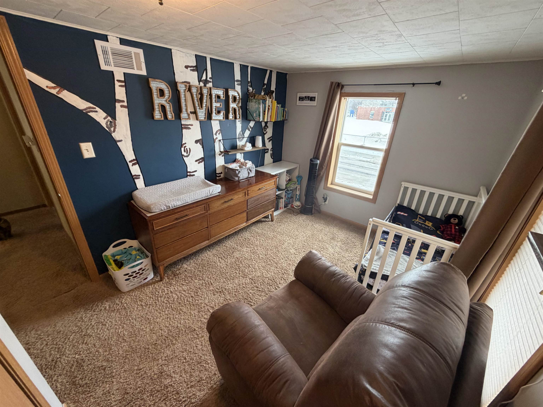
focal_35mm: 14
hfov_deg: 102.1
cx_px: 272
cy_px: 204
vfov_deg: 85.7
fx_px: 220
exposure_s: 1/60
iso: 200
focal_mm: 2.22
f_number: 2.2
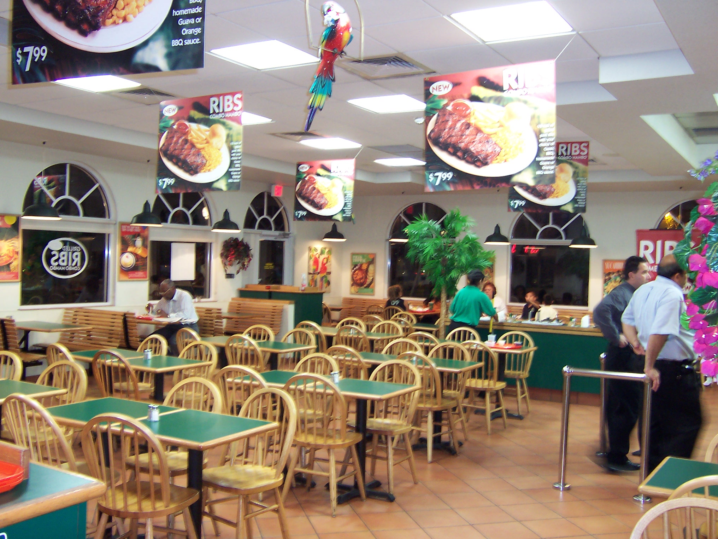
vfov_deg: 39.7
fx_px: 747
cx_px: 359
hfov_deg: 51.4
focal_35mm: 36
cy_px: 270
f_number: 2.8
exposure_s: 1/8
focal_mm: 5.6
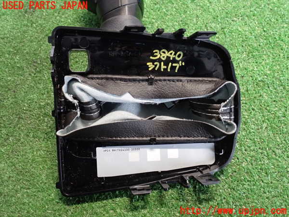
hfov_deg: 51.4
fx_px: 301
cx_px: 144
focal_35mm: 36
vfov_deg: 39.7
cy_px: 108
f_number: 3.5
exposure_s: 1/13
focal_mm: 6.37
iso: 800
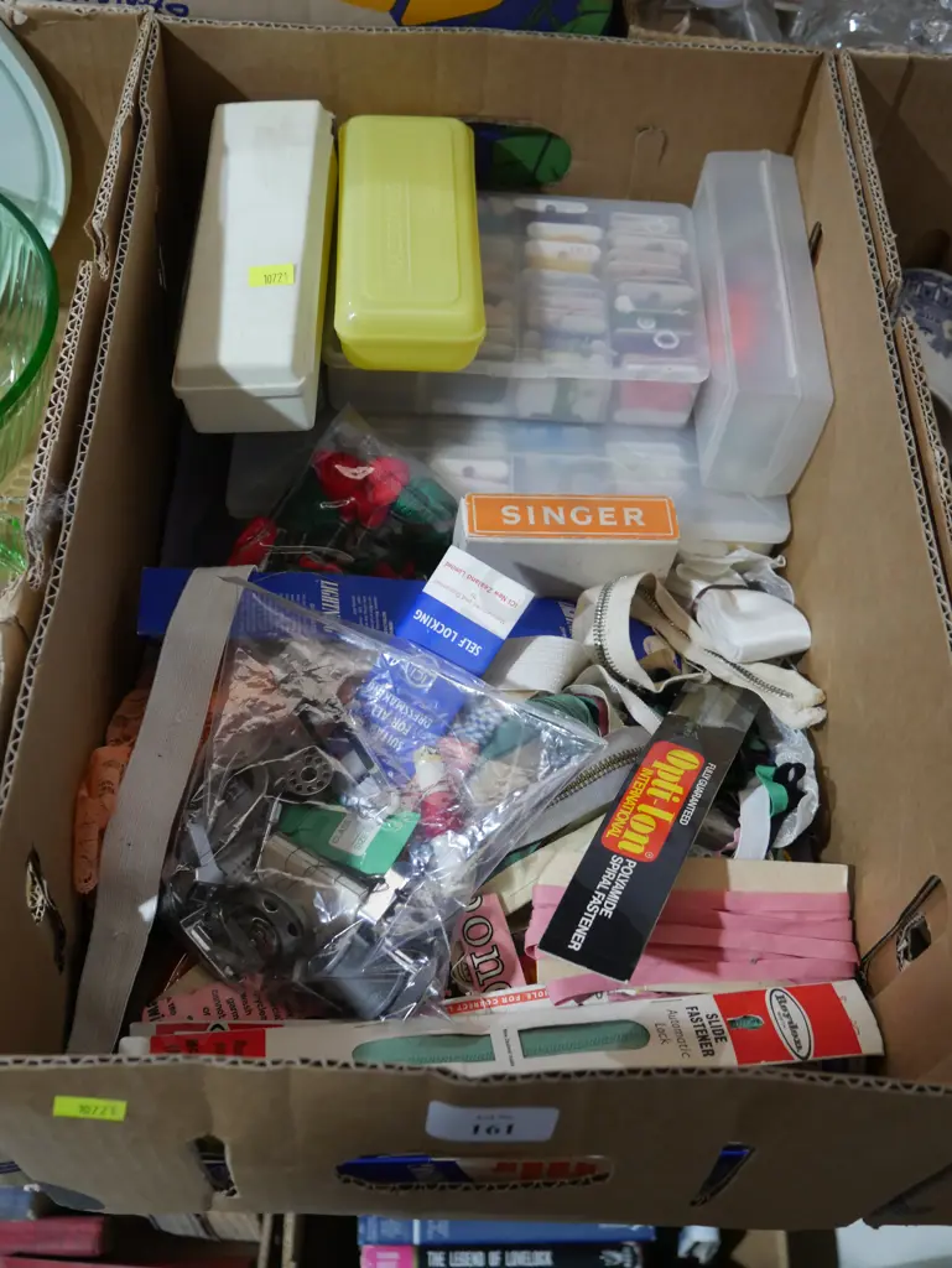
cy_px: 634
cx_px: 476
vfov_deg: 49.0
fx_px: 1392
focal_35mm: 38
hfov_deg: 37.8
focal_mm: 19
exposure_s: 1/60
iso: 800
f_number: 4.1
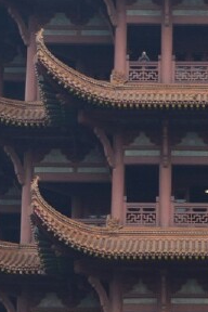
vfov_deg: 10.2
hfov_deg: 6.8
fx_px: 1733
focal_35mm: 200
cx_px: 264
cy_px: 335
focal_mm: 32
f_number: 9
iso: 400
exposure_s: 1/100
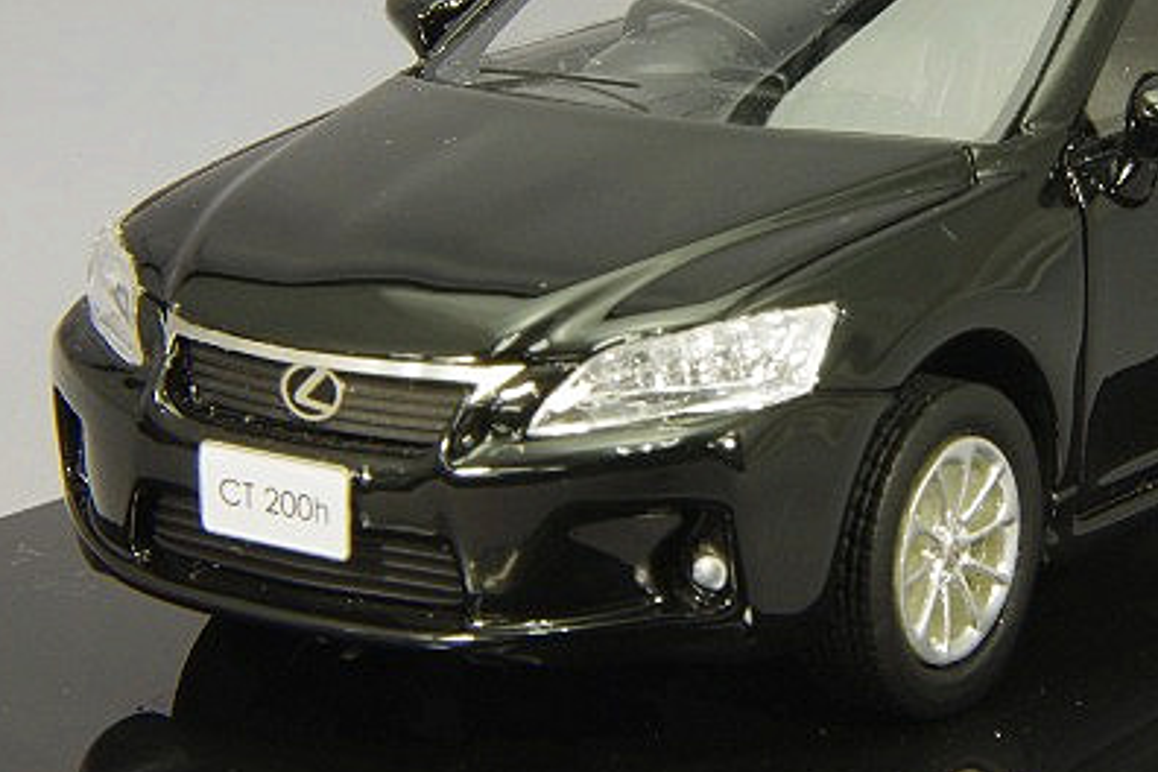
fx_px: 5822
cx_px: 854
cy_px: 224
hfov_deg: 11.3
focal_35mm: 181
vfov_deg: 7.6
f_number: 32
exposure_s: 1
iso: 400
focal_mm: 75
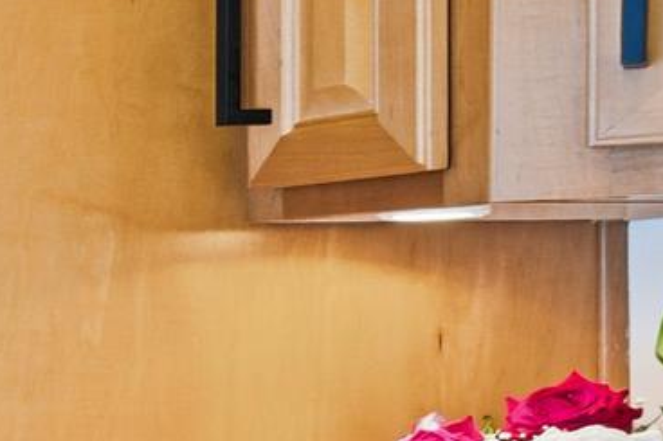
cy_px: 320
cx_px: -1135
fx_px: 1638
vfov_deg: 15.3
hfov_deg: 12.9
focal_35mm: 89
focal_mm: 16
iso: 250
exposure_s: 1/80
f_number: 7.1
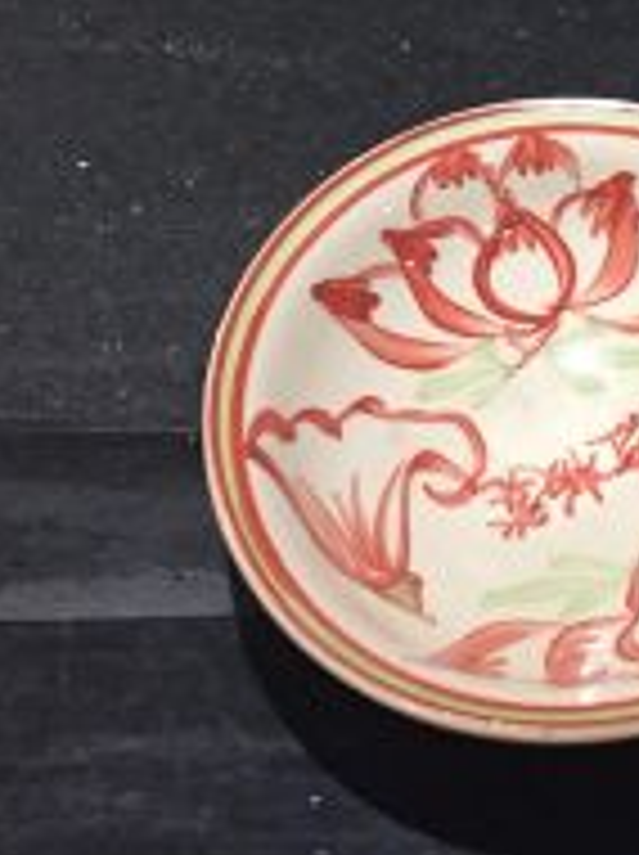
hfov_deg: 13.4
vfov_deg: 17.4
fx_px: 2640
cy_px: -234
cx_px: 767
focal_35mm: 107
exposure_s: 1/33
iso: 250
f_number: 2.2
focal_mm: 4.15
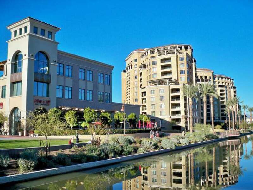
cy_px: 95
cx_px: 126
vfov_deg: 40.7
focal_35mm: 35
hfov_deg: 52.6
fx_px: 256
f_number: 8.7
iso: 100
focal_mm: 6.3
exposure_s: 1/125
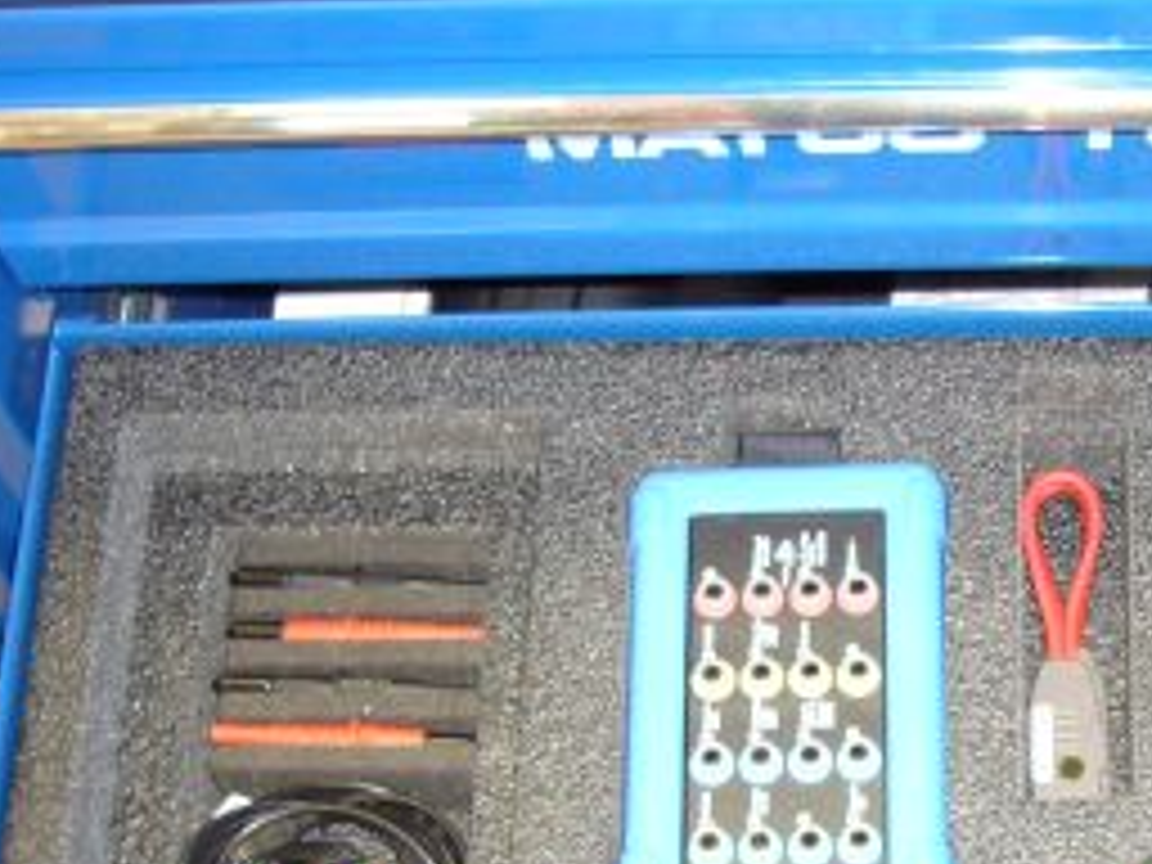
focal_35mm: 77
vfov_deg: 18.7
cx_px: 972
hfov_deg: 24.8
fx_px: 2563
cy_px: 824
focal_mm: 4.6
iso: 125
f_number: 2.8
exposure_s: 1/30
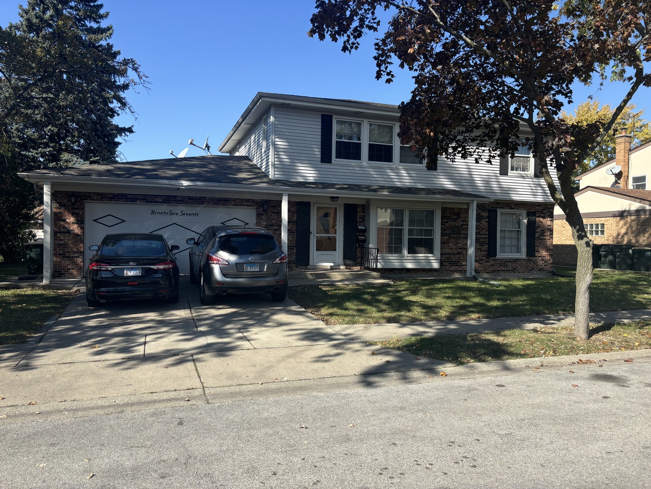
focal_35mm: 26
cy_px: 244
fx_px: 489
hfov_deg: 67.3
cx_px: 326
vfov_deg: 53.1
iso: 50
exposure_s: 1/2024
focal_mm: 5.96
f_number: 1.6
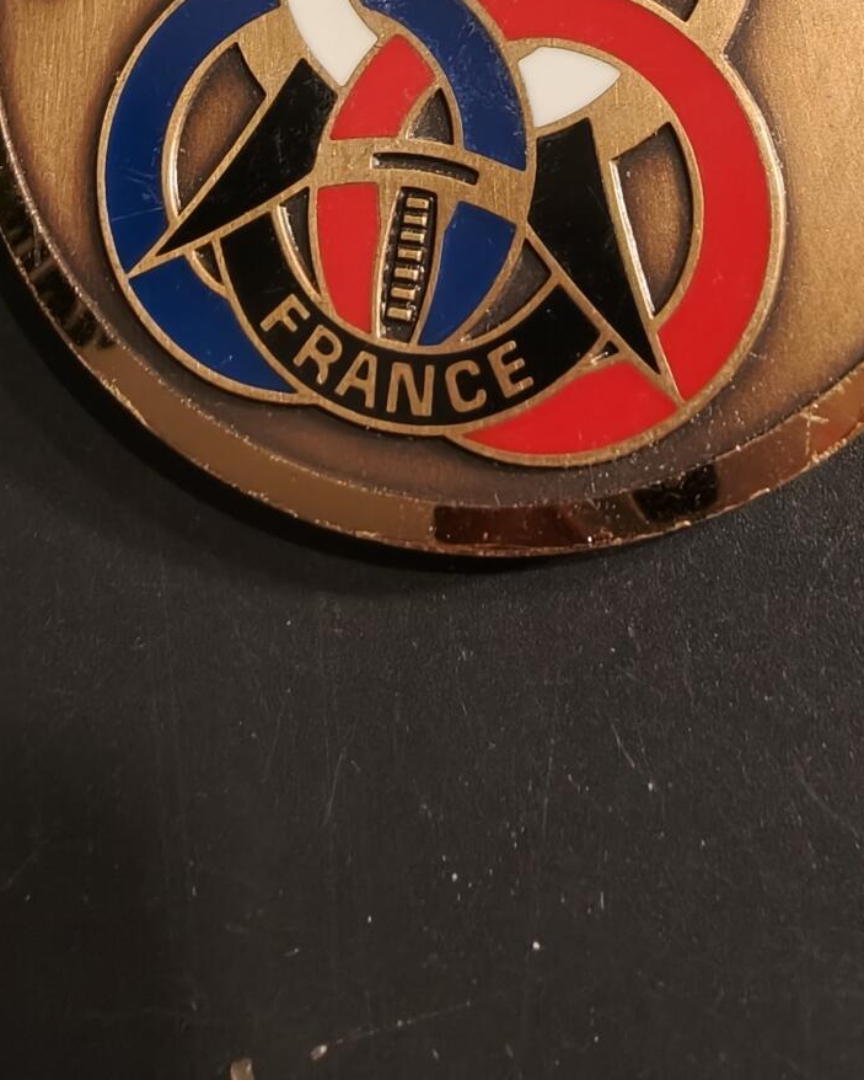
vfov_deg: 37.5
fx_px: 1470
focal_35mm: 46
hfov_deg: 31.6
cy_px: 91
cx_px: 735
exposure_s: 1/100
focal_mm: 2.32
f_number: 2
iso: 160
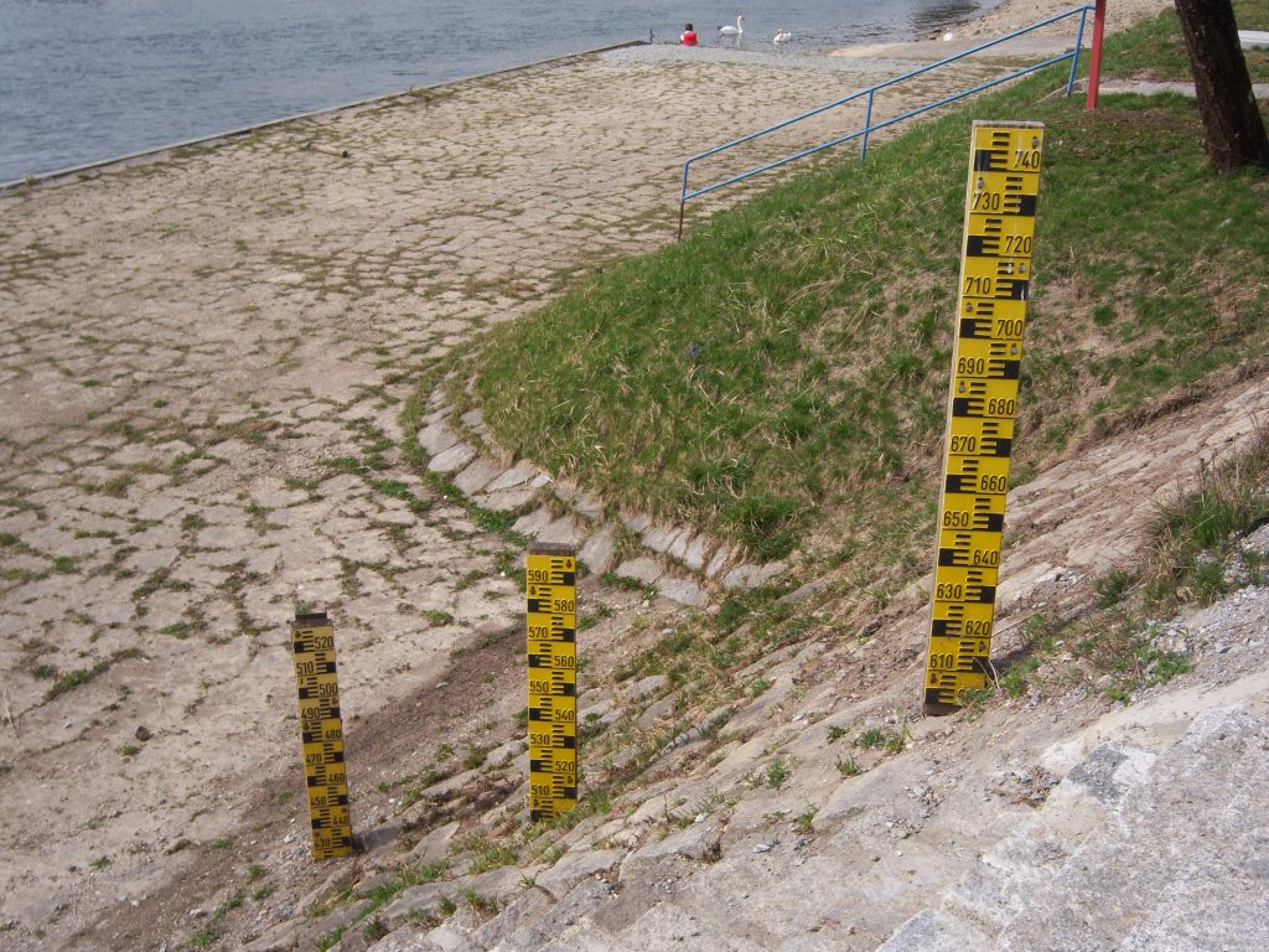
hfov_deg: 44.8
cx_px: 634
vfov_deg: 34.3
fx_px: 1540
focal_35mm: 42
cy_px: 476
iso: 80
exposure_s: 1/320
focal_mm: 8.9
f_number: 5.6
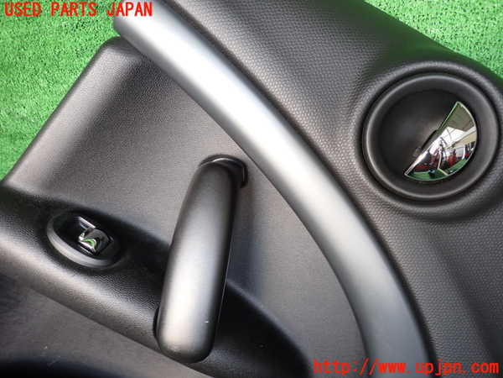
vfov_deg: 54.9
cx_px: 252
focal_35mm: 25
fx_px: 363
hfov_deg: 69.4
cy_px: 189
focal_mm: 4.5
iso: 200
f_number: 2
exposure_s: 1/50
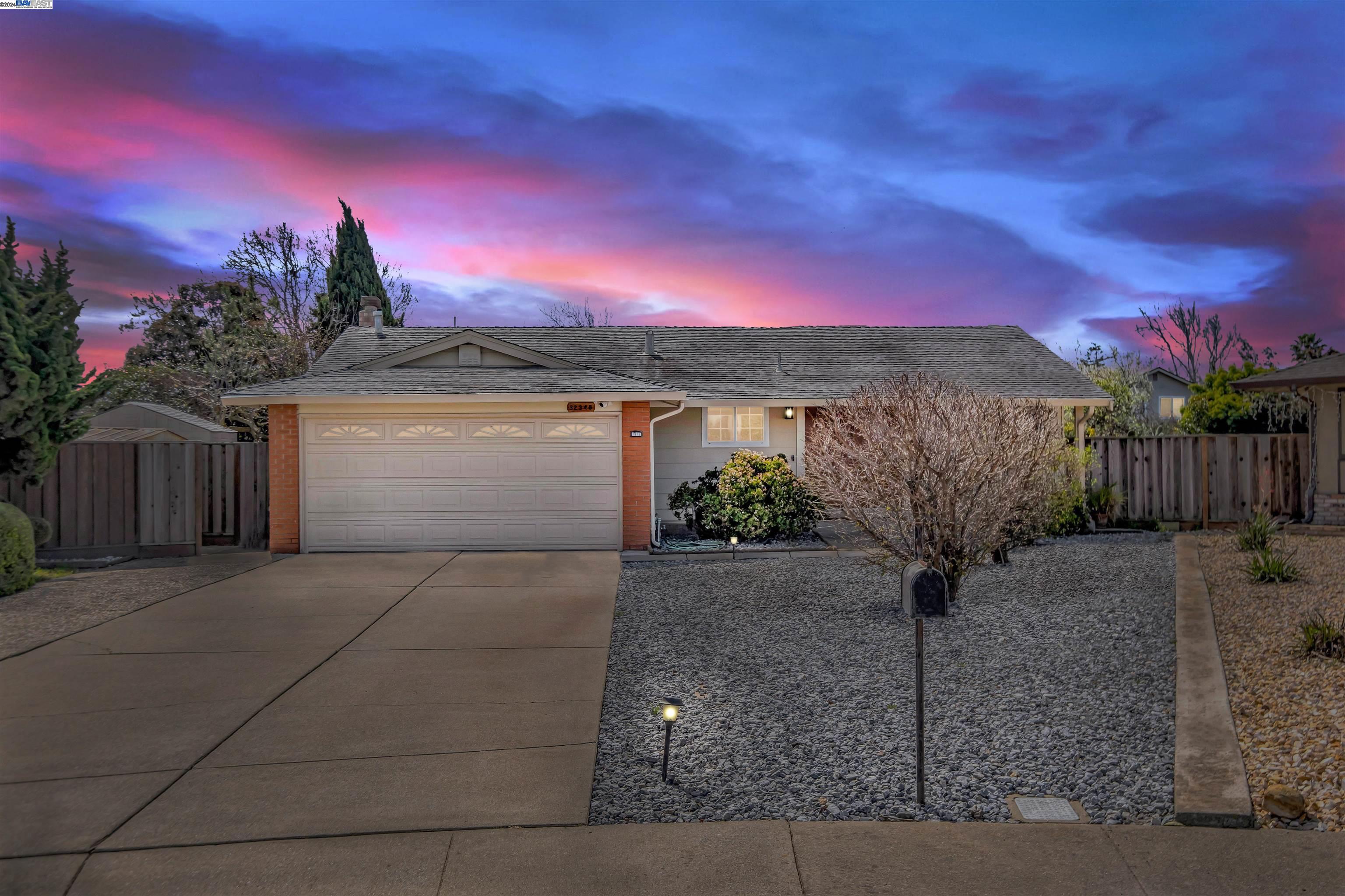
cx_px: 672
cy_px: 448
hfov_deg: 57.2
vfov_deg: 40.0
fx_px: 1233
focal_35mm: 33
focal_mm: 21.9
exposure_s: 1/420
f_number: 8
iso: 160
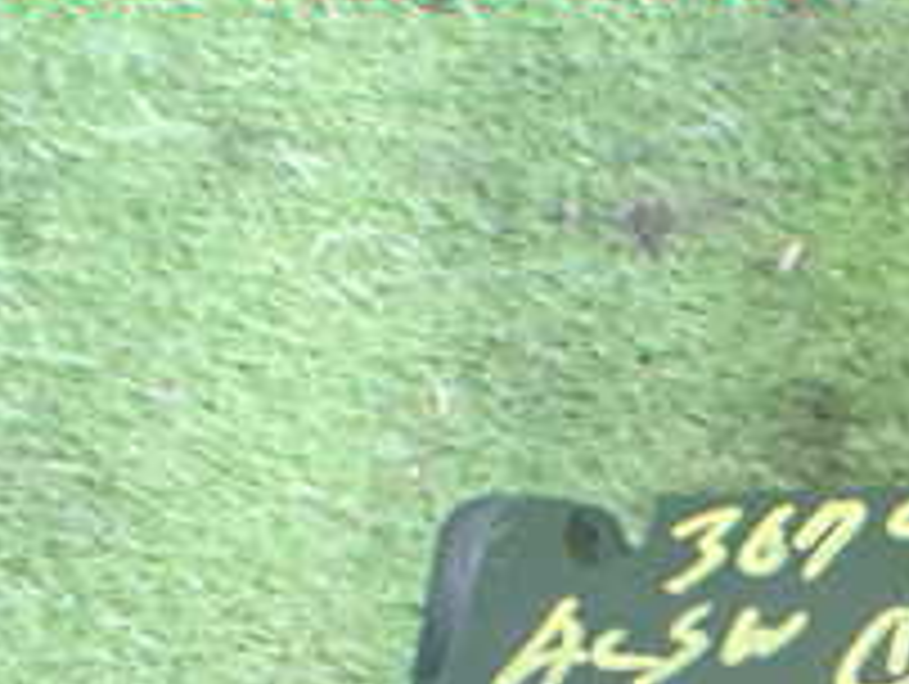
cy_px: 922
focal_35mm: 89
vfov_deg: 15.7
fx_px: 2340
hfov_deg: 19.4
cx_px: 1336
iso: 1000
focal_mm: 5.4
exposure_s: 1/30
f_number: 2.3
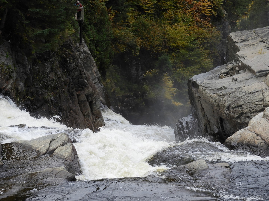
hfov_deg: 15.8
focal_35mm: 125
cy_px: 100
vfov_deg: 11.9
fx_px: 971
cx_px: 134
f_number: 5
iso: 100
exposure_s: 1/200
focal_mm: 22.4
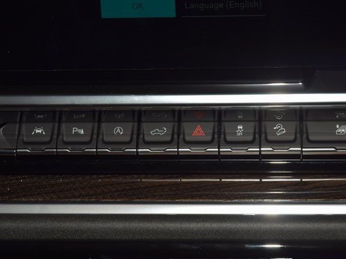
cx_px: 191
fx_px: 1149
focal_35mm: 115
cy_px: 130
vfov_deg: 12.9
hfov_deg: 17.1
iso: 100
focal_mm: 70
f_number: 8
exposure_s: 1/125
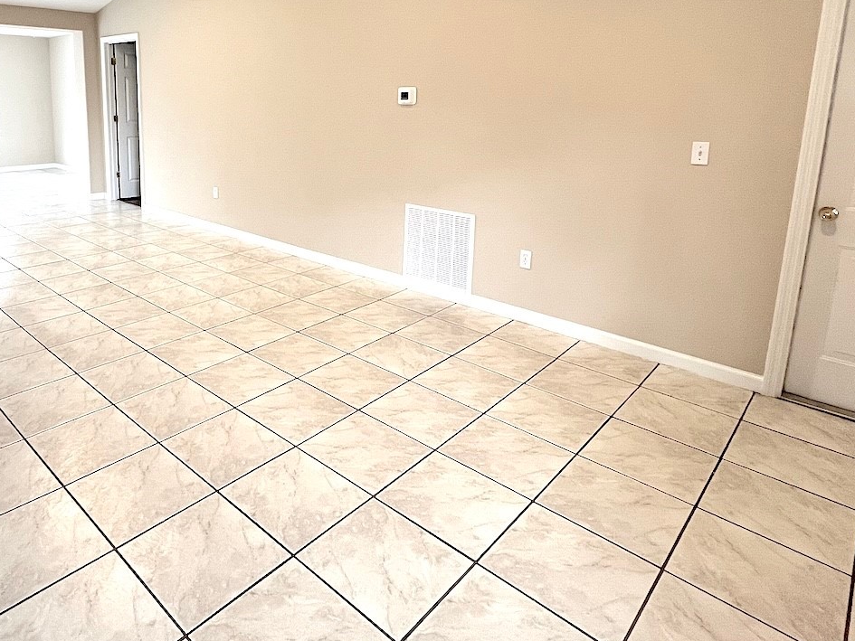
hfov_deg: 73.9
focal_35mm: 22
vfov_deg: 59.0
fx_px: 543
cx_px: 282
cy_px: 191
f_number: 1.8
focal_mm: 1.57
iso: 125
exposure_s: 1/120
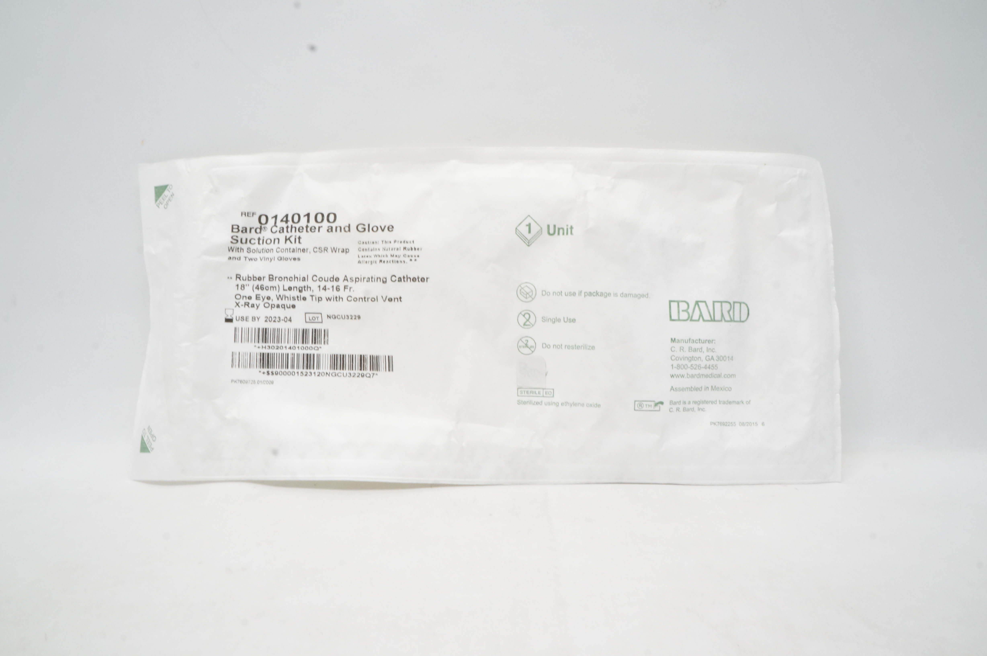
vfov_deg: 47.8
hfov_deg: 67.4
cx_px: 494
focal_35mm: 27
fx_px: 739
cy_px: 328
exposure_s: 1/15
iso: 1600
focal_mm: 18
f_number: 18
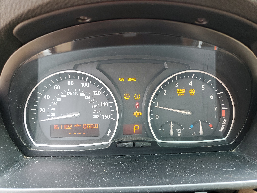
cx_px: 128
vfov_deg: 53.1
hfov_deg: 67.3
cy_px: 96
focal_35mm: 26
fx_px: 193
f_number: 1.5
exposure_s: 1/60.2
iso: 97
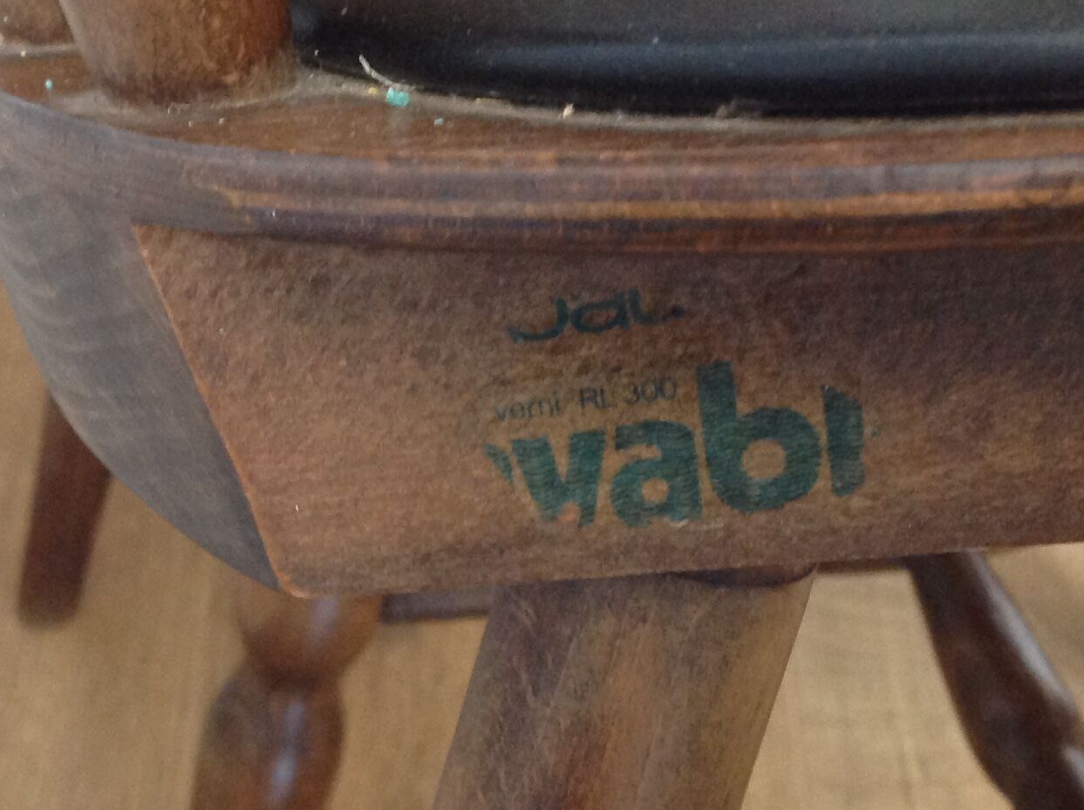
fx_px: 2282
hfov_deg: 26.7
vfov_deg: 20.1
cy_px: 477
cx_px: 551
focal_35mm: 73
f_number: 2.4
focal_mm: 4.28
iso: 250
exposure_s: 1/15
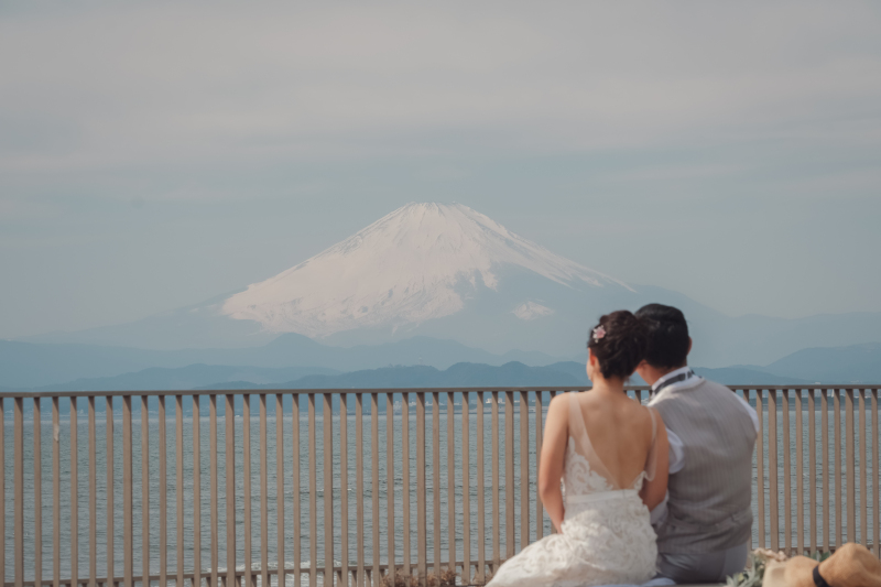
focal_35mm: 166
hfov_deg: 12.4
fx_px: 4061
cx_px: 440
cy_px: 294
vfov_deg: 8.3
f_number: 11
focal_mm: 110.6
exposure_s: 1/250
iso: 160
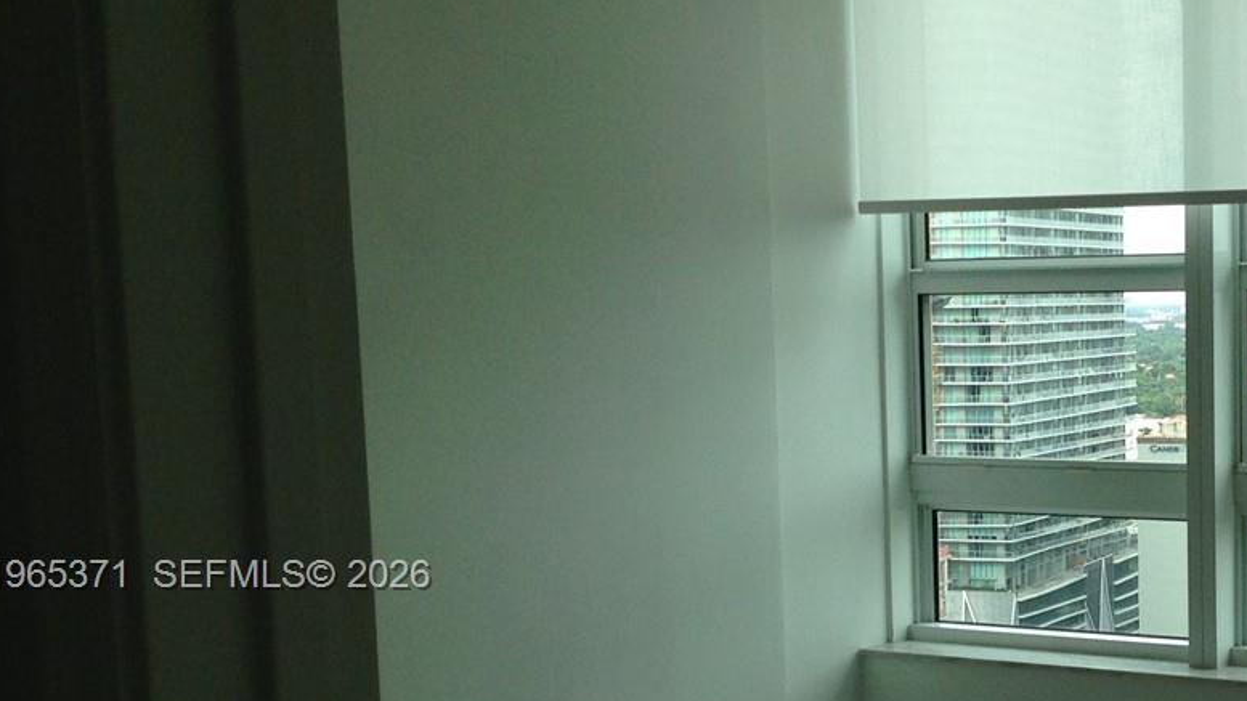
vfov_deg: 16.2
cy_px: 577
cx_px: 1215
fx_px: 2447
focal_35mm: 74
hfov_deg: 27.2
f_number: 2.4
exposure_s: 1/246
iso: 50
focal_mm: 4.12
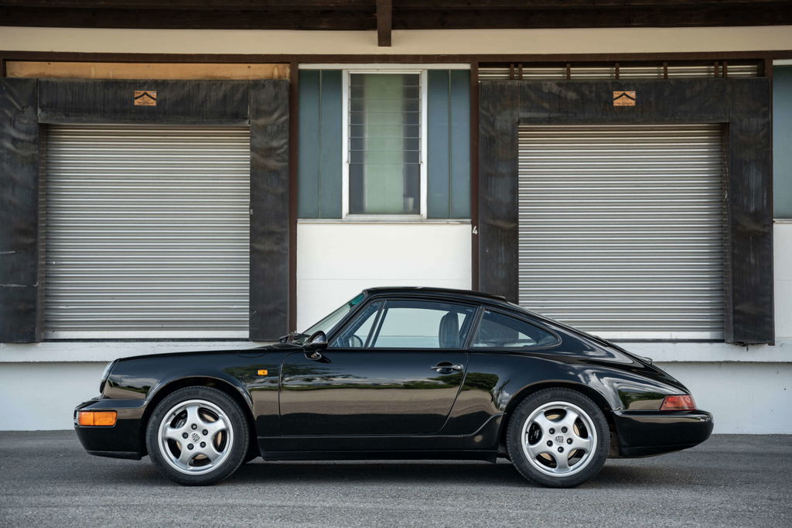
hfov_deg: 39.1
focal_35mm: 51
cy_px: 264
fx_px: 1115
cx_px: 396
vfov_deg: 26.6
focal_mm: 50.7
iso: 100
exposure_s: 1/160
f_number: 2.8
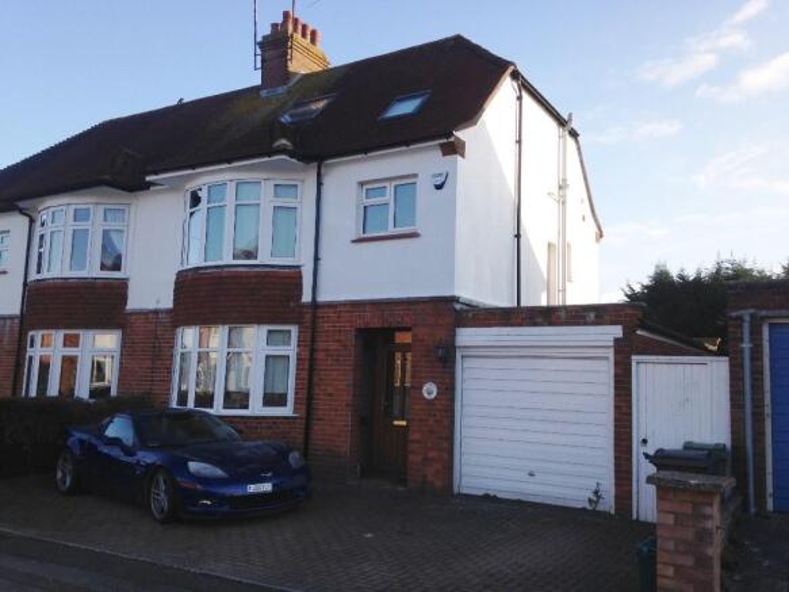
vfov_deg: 42.9
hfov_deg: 55.4
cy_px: 296
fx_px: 752
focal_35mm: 33
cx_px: 394
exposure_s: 1/661
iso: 50
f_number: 2.4
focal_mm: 4.12
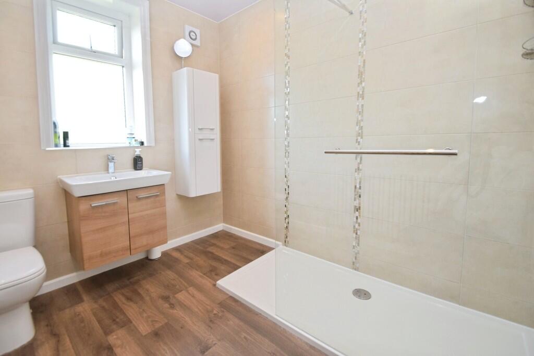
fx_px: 223
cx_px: 267
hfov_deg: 100.4
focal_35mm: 15
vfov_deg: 77.3
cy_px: 178
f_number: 5.6
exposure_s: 1/60
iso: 800
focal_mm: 10
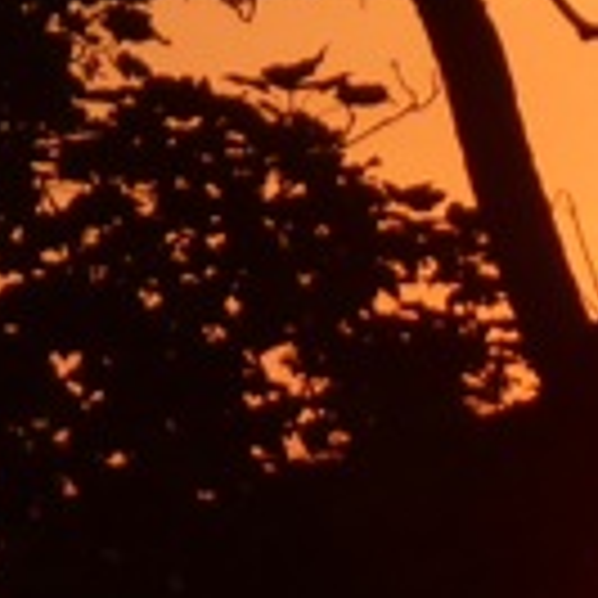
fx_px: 17805
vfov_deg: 1.9
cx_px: 1178
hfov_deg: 1.9
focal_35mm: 911
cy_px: 1515
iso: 80
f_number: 4.5
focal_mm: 22.5
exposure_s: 1/320
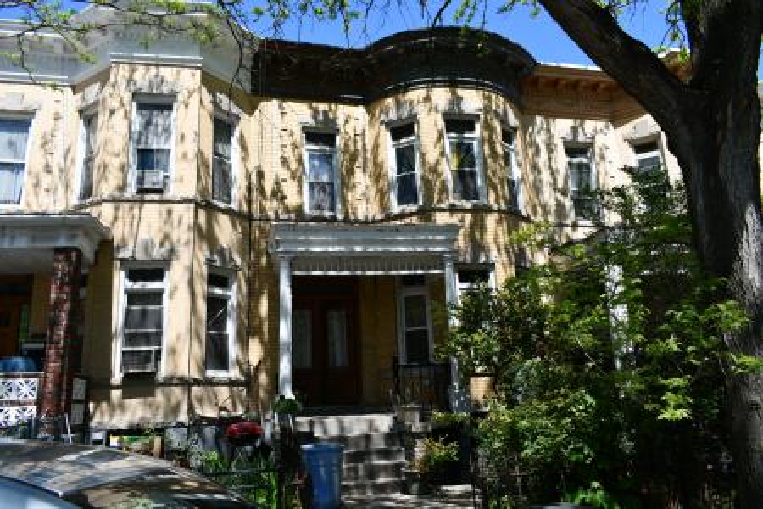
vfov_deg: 47.9
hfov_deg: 67.4
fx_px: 572
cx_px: 382
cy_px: 254
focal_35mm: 27
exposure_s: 1/250
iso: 110
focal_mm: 18
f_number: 8
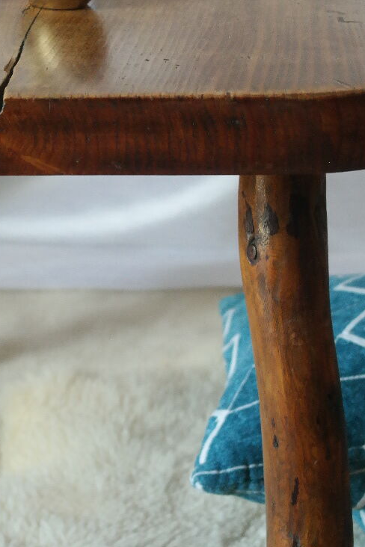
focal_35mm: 137
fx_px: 2083
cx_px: 85
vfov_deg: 14.9
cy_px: 185
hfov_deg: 10.0
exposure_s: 1/30
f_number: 5.6
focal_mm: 38
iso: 1600
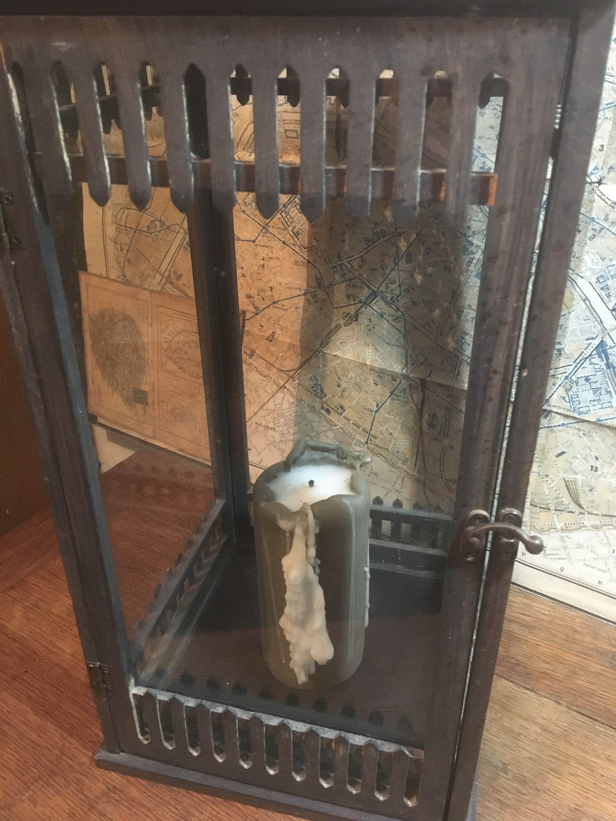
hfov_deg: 48.2
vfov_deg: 61.7
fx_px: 688
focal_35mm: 29
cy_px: 410
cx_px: 308
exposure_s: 1/17
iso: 320
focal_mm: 4.15
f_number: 2.2
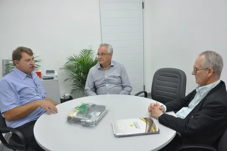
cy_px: 76
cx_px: 114
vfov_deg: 41.6
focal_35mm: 32
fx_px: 198
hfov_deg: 59.5
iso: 400
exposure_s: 1/30
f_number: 4.5
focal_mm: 21
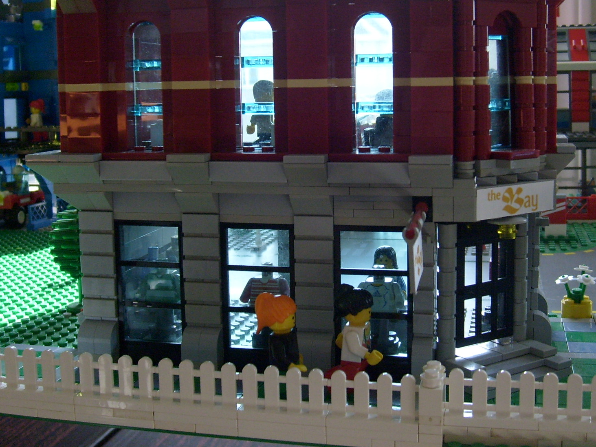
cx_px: 325
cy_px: 147
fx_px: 844
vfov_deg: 29.5
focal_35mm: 49
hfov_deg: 38.9
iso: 100
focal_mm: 5.8
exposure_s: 1/90
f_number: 2.8
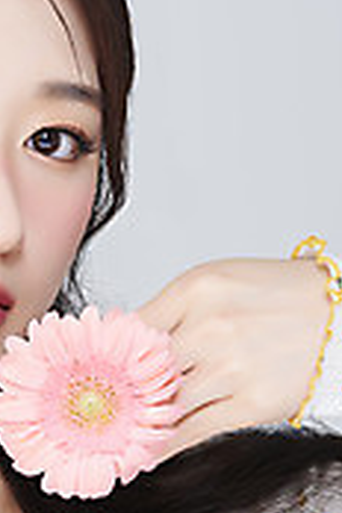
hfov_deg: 5.7
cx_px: -34
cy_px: 254
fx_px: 3448
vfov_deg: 8.5
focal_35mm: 242
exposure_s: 1/125
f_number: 11
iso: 64
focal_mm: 105
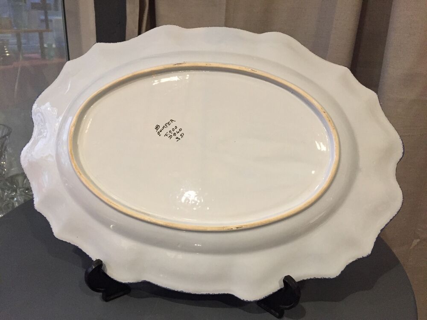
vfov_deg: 48.2
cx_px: 214
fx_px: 358
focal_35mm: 29
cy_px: 160
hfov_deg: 61.7
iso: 250
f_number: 2.2
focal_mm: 4.15
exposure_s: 1/25
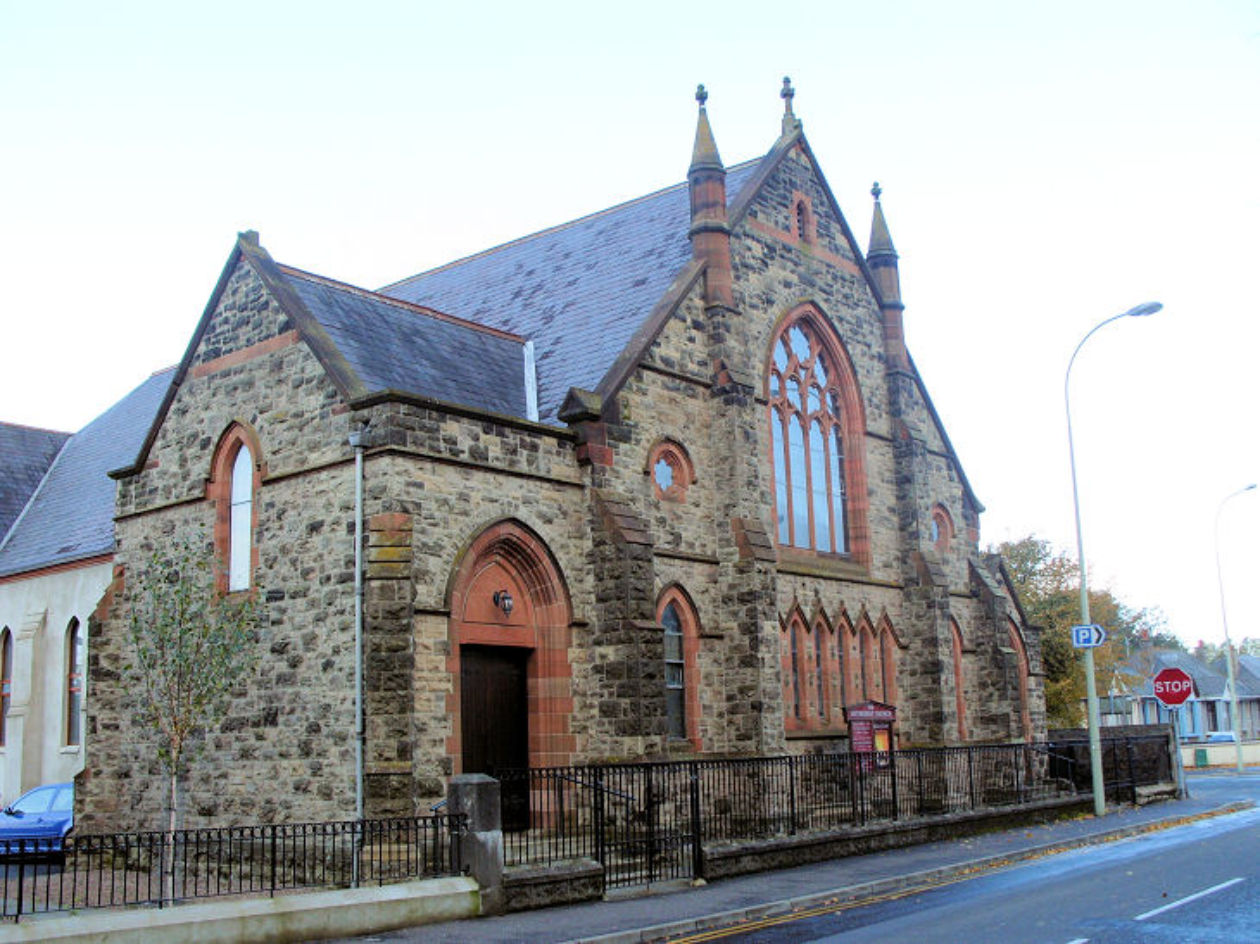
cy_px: 472
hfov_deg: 52.6
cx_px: 630
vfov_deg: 40.7
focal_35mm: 35
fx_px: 1274
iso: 80
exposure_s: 1/125
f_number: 3.7
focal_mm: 7.8
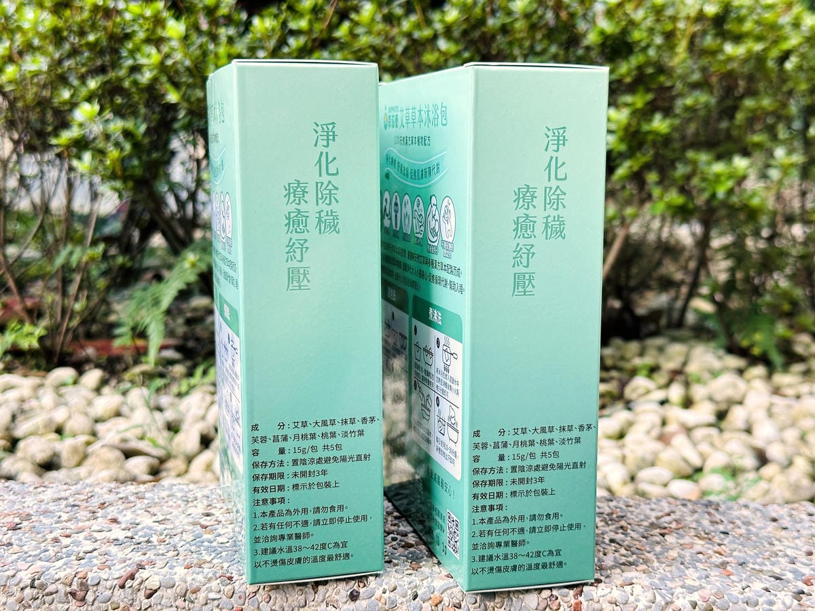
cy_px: 306
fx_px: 1130
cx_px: 408
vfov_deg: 30.3
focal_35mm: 48
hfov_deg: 39.7
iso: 80
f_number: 1.78
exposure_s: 1/81
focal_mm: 6.86
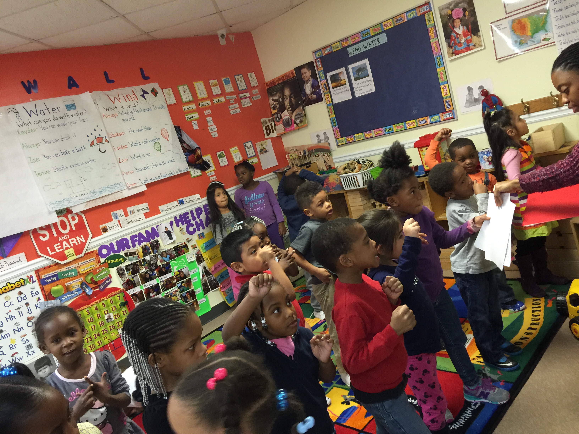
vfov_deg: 48.2
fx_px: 485
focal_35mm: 29
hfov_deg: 61.7
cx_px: 290
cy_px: 217
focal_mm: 4.15
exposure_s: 1/15
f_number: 2.2
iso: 100
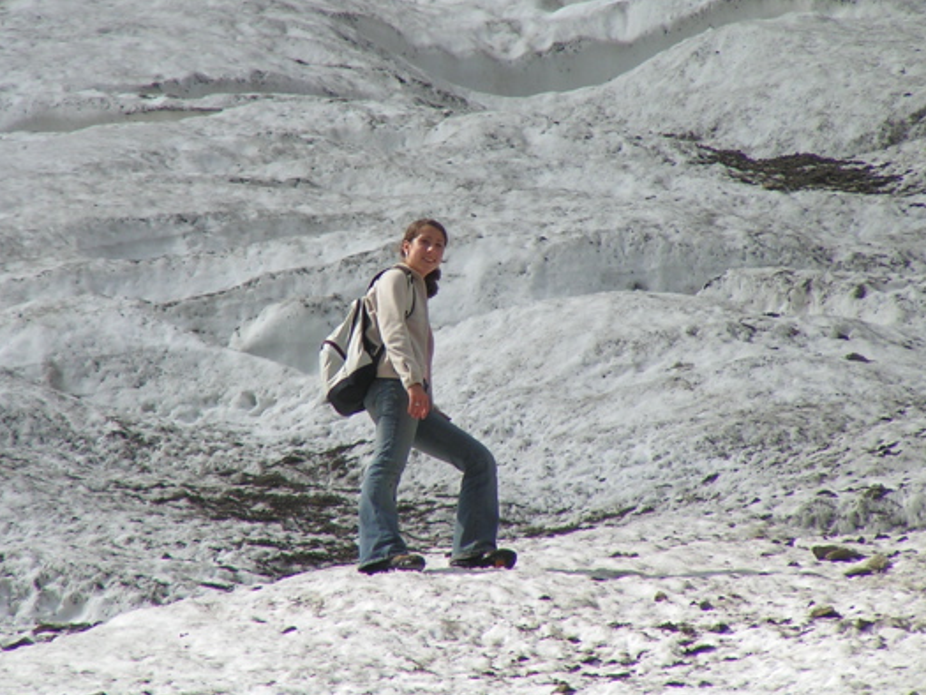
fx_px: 12388
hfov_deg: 4.3
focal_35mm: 463
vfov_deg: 3.2
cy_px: 280
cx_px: 407
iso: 50
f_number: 4
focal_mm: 58
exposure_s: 1/1000
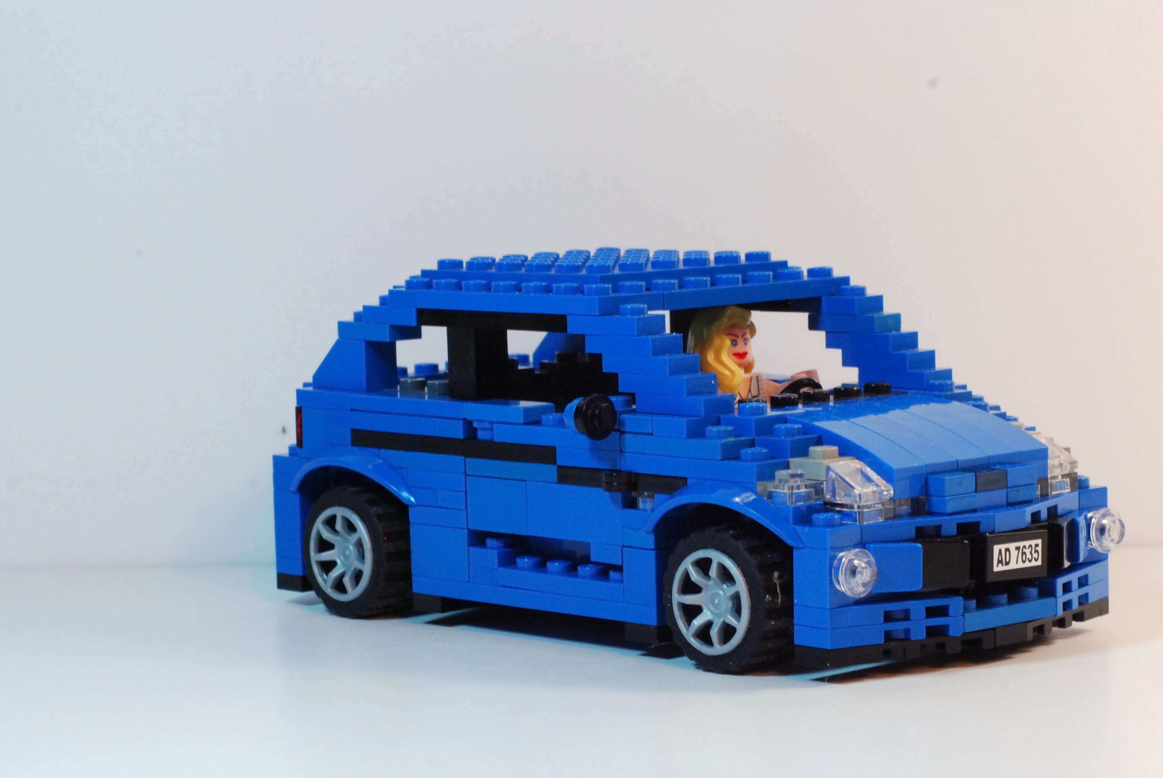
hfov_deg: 22.1
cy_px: 476
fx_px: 2976
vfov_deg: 14.9
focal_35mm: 92
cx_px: 673
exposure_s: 1/25
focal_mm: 50
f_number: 14
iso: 800
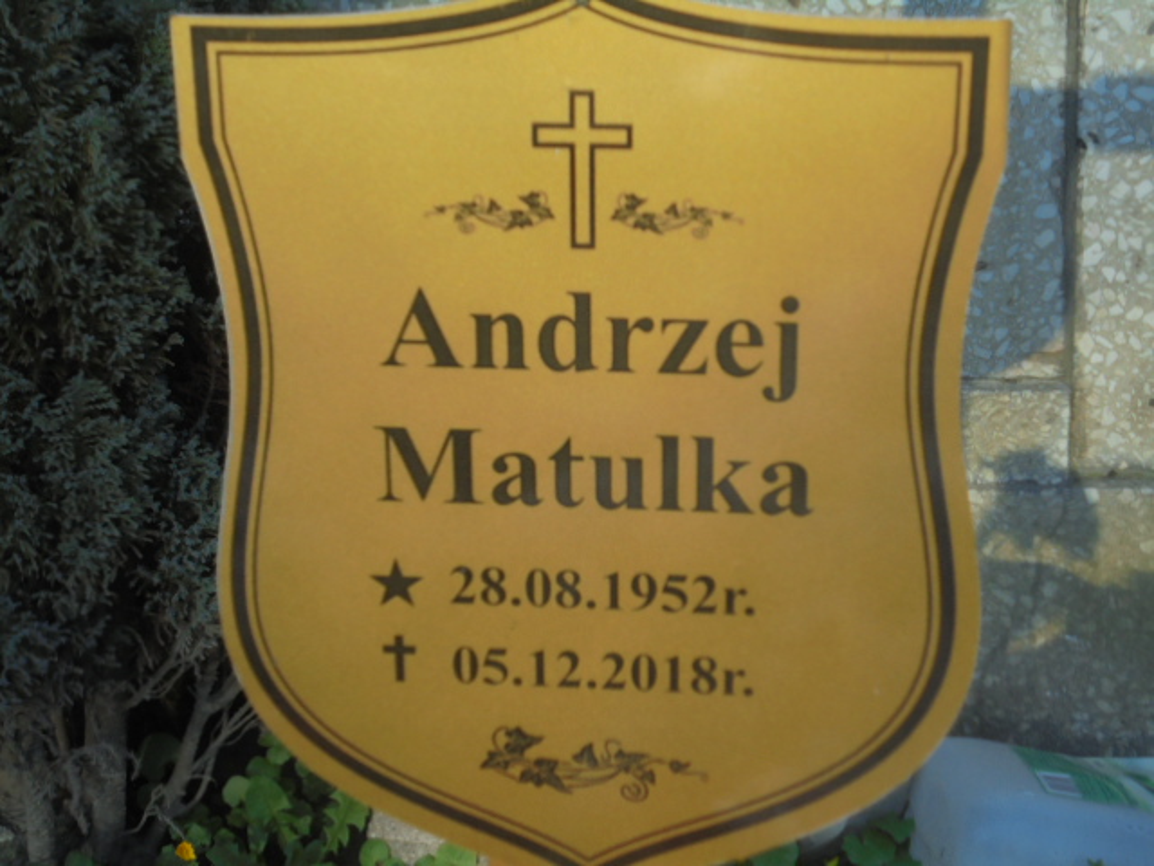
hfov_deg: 30.3
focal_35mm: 64
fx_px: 2134
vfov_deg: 22.9
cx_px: 577
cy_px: 433
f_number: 5.6
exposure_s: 1/100
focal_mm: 11.5
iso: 100
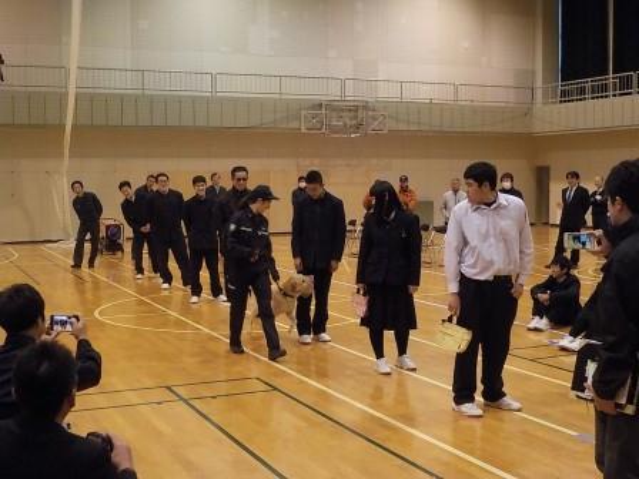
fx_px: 868
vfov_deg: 30.9
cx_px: 320
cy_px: 240
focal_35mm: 47
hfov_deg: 40.4
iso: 800
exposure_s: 1/50
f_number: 4.2
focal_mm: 6.4
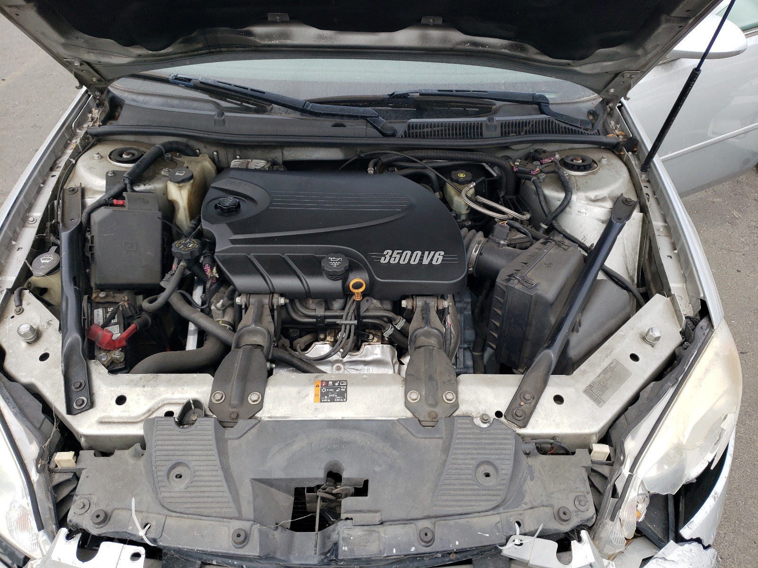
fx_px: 569
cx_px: 379
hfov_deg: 67.3
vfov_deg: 53.1
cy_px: 284
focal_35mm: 26
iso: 50
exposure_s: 1/1250
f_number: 1.5
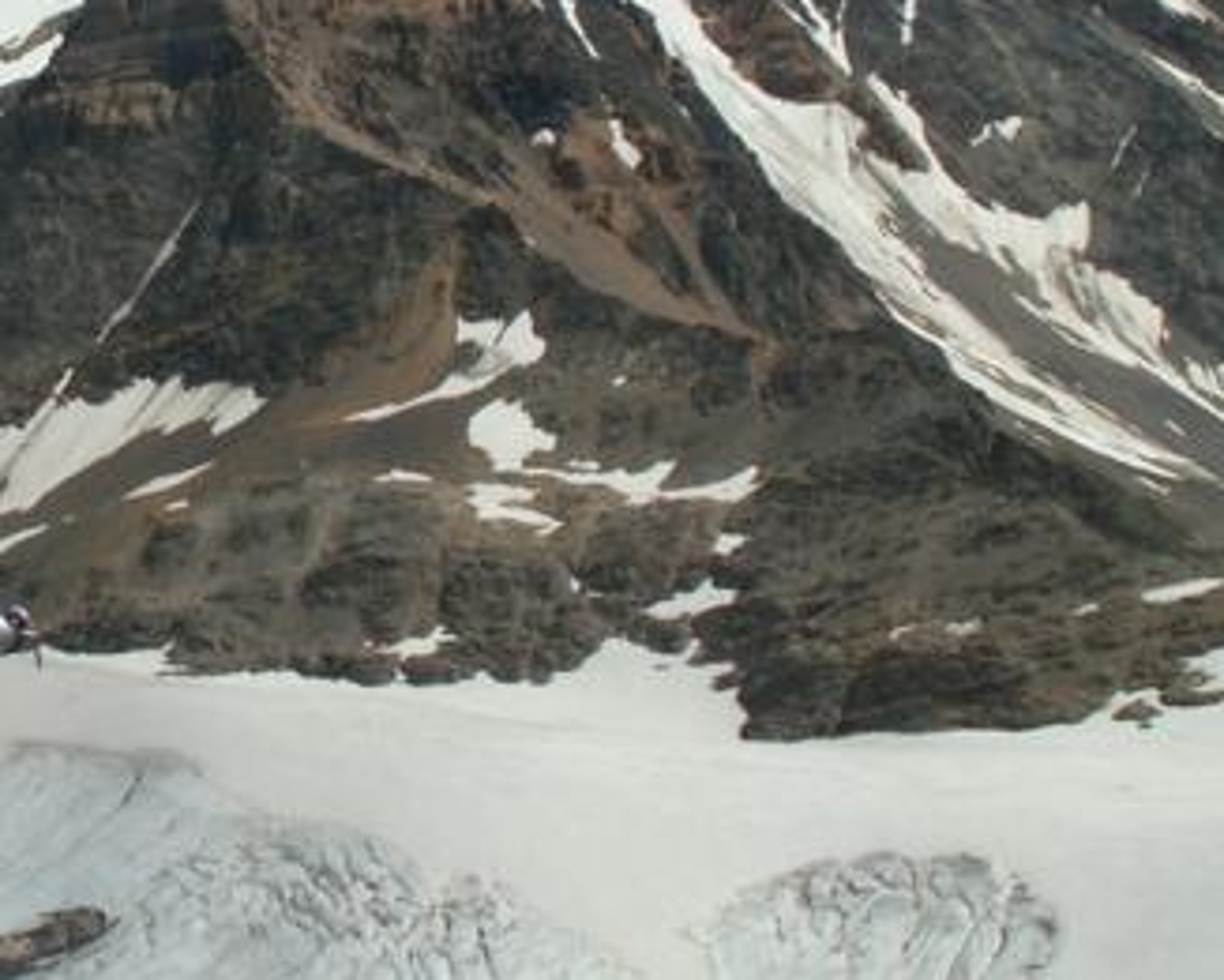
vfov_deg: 22.4
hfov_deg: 27.2
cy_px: 146
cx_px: 90
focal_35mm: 67
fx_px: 2428
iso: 50
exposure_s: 1/250
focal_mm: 5.86
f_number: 8
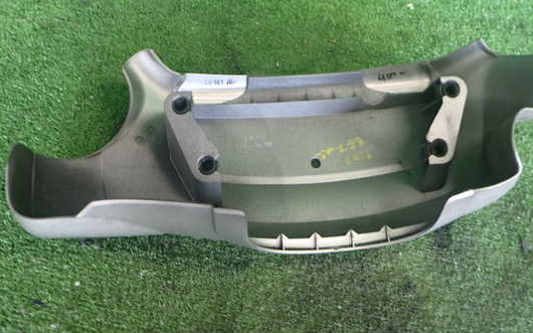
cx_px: 285
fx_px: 523
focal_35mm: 36
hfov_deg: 54.0
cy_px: 144
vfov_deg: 35.3
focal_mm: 5.4
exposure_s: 1/30
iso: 200
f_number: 2.3
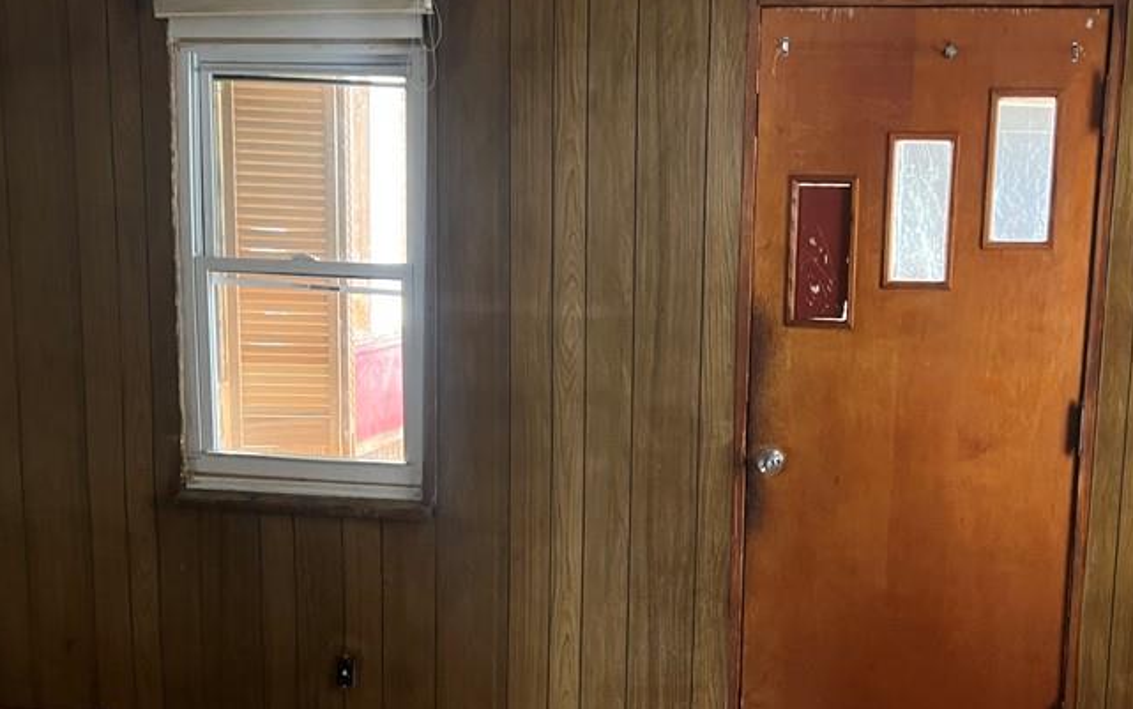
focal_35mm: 44
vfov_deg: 29.2
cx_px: 689
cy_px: 405
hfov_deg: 45.0
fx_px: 1359
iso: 500
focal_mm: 5.7
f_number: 1.5
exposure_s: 1/41
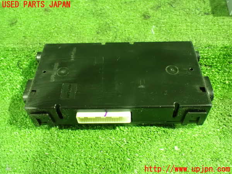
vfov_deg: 44.2
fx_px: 214
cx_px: 116
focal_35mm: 32
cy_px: 87
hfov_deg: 56.8
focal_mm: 5.79
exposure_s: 1/20
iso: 1600
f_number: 2.4
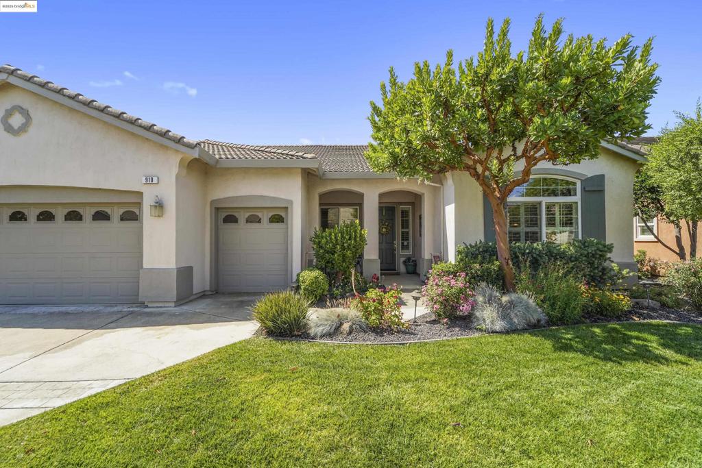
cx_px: 351
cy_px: 234
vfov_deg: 81.2
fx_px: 273
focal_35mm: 14
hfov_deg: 104.2
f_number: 8
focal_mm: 14
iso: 100
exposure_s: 1/125
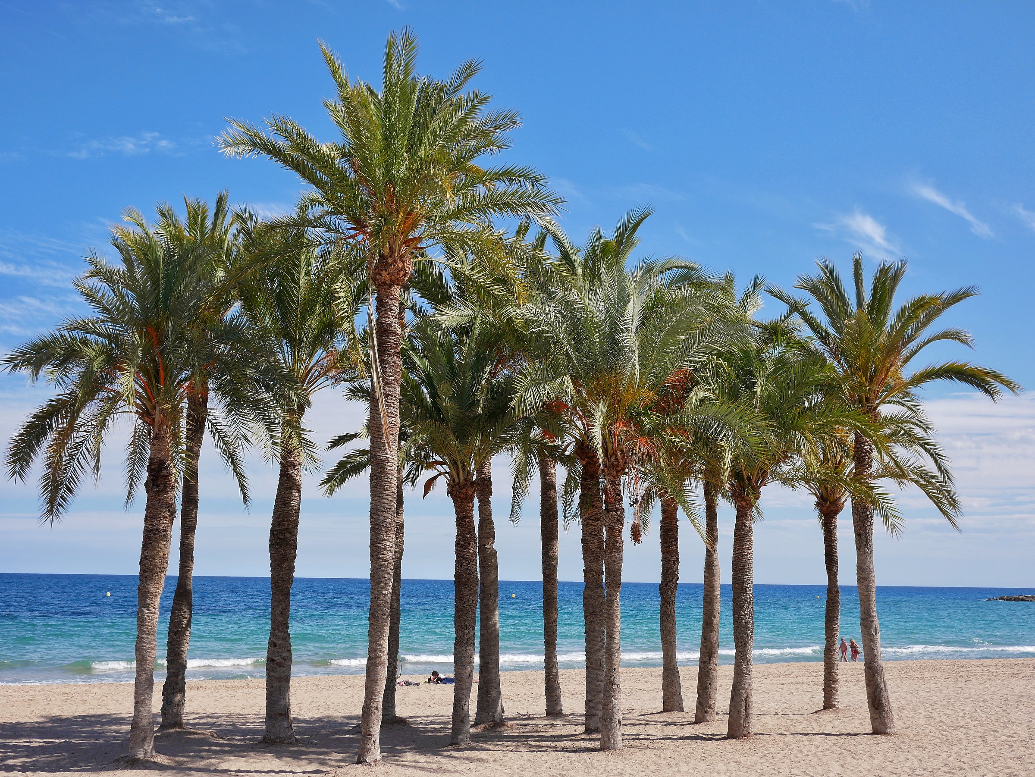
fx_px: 1196
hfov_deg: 46.8
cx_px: 518
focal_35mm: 40
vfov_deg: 36.0
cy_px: 388
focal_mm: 20
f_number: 5.6
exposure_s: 1/800
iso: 200
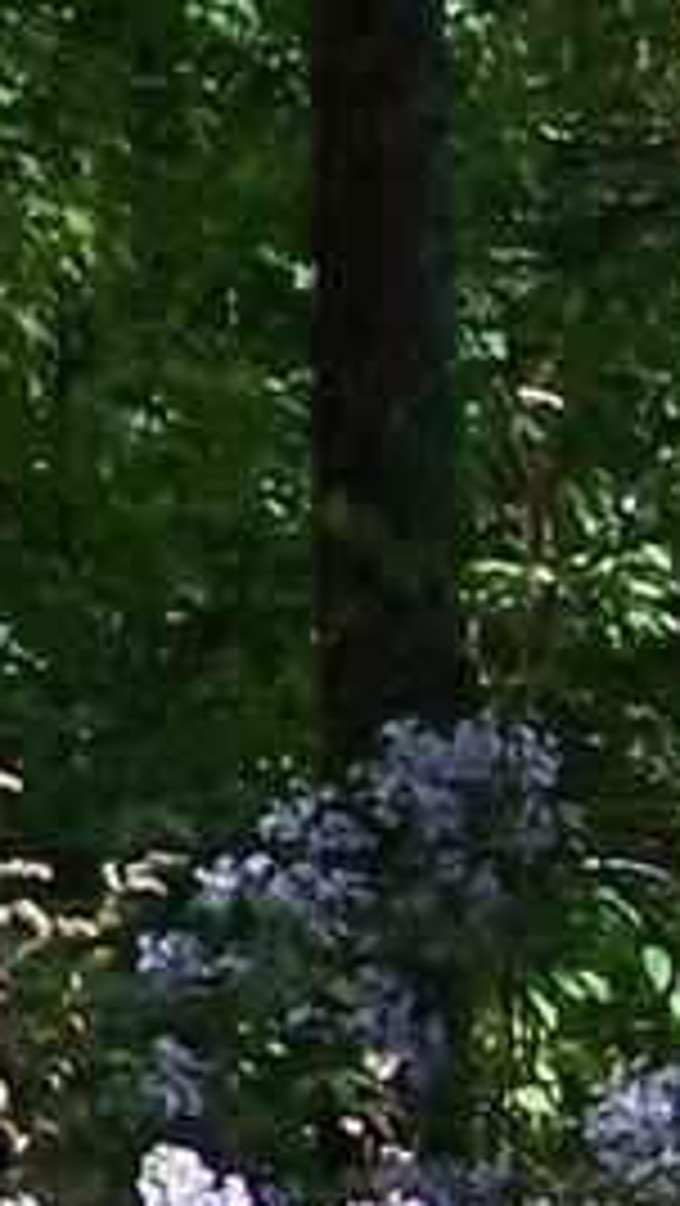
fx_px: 10117
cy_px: 396
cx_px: -2715
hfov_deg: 3.5
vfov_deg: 6.8
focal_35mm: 316
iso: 64
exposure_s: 1/400
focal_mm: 6.3
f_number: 2.8
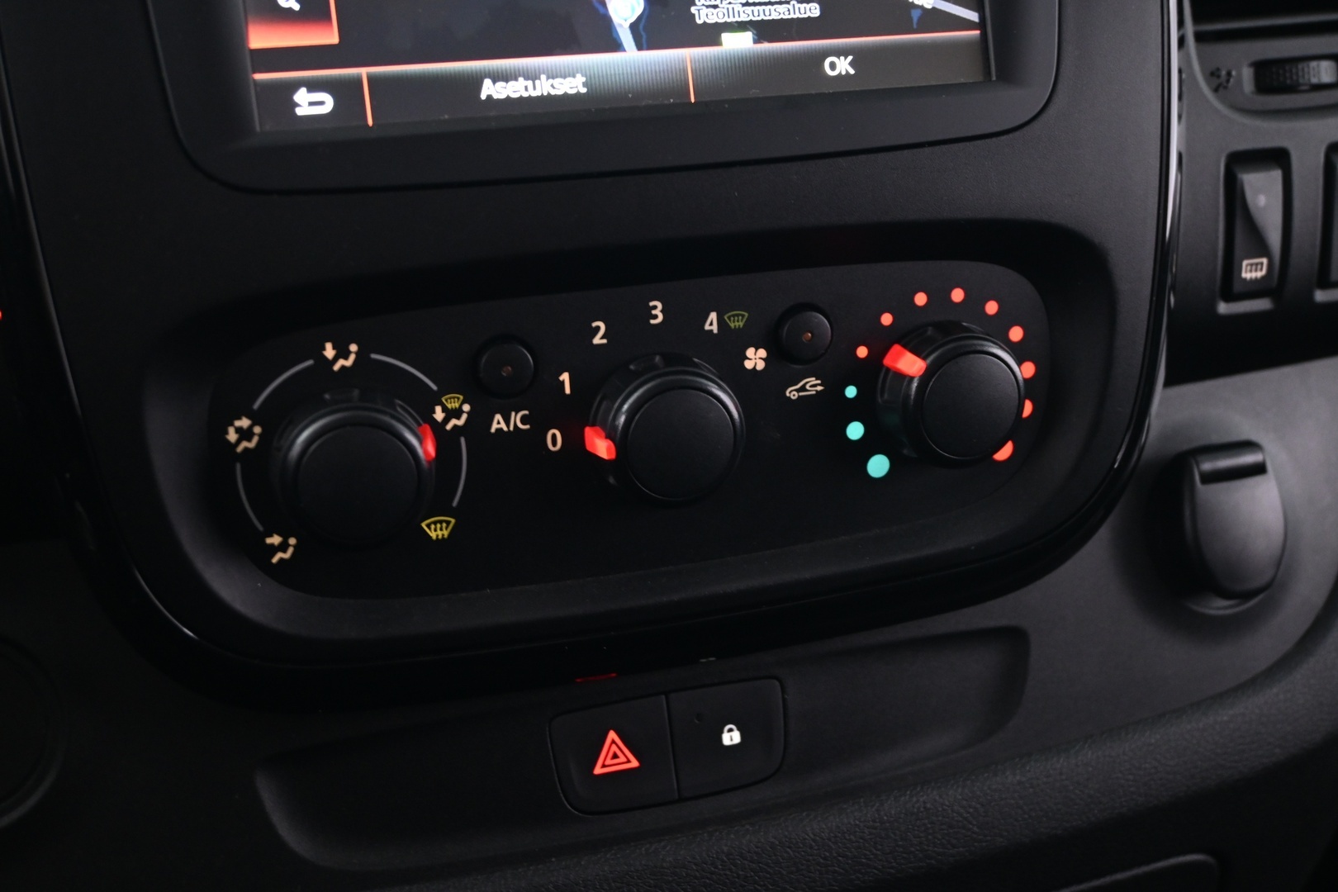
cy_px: 446
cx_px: 669
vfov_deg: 34.2
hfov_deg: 49.6
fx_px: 1449
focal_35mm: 39
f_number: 4.5
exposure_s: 1/5
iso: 1600
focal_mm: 26
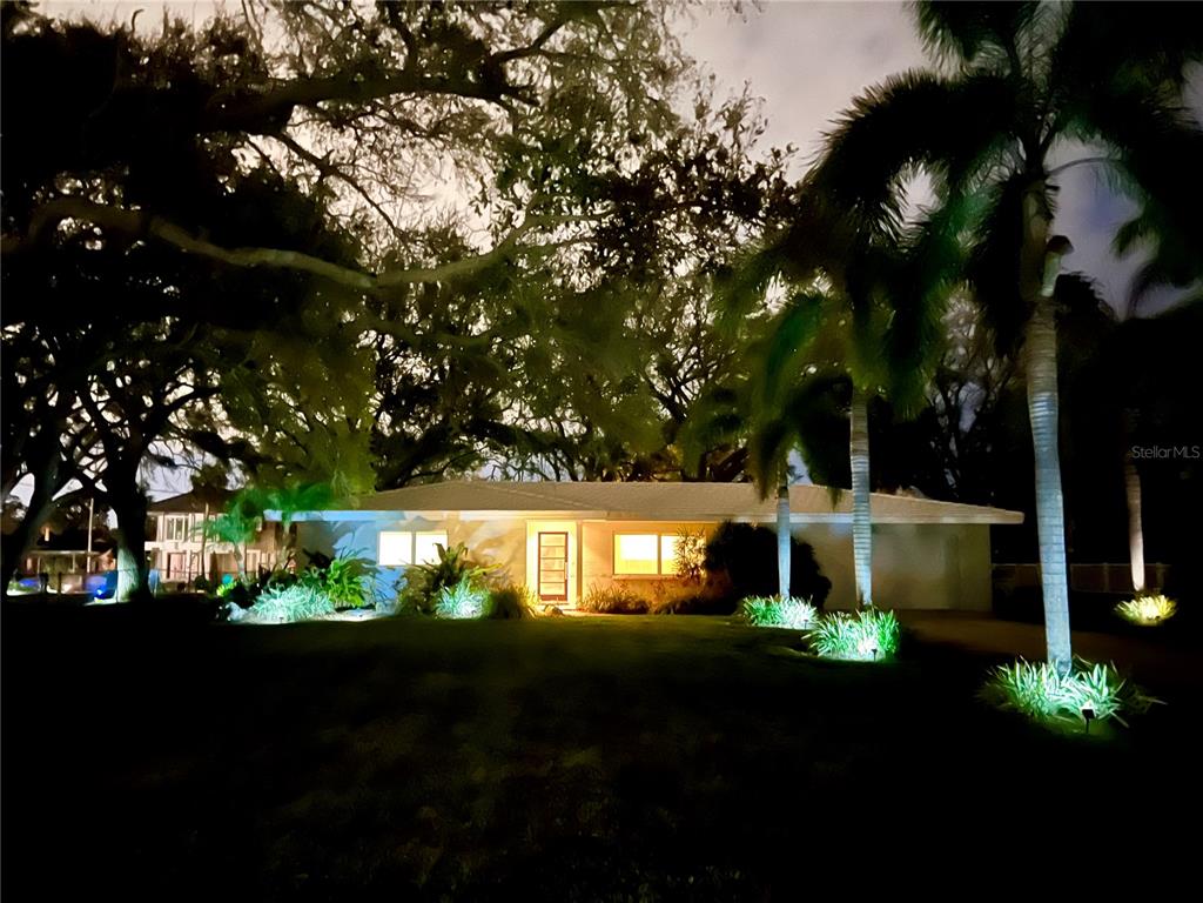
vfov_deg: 53.1
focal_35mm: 26
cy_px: 452
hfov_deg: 67.3
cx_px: 602
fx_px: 904
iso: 2500
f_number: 1.5
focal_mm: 5.7
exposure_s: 1/2
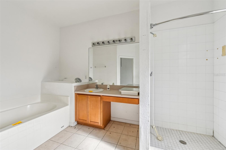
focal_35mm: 14
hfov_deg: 104.3
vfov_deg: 81.1
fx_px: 88
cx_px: 113
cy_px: 75
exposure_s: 1/125
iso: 400
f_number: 8
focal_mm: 14
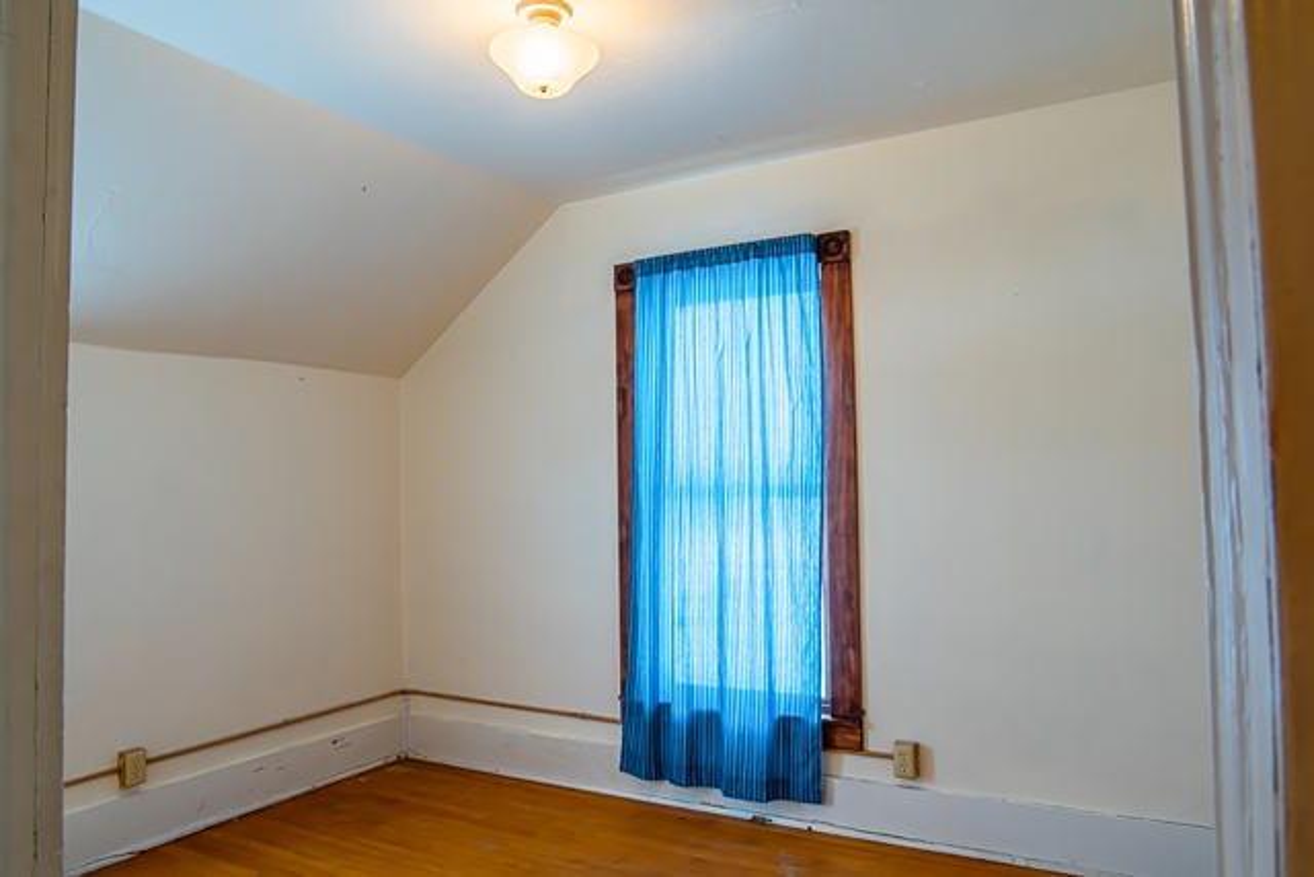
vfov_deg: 53.2
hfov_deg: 73.7
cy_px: 438
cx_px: 657
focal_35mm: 24
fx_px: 876
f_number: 22
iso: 100
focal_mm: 16
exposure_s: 1/2.5
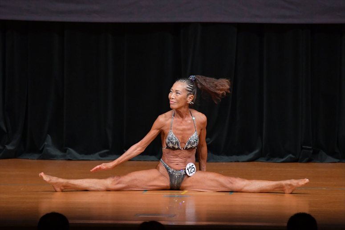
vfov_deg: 4.0
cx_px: 172
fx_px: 3305
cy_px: 115
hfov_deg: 6.0
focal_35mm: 345
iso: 4000
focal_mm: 230
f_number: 5.6
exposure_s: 1/400
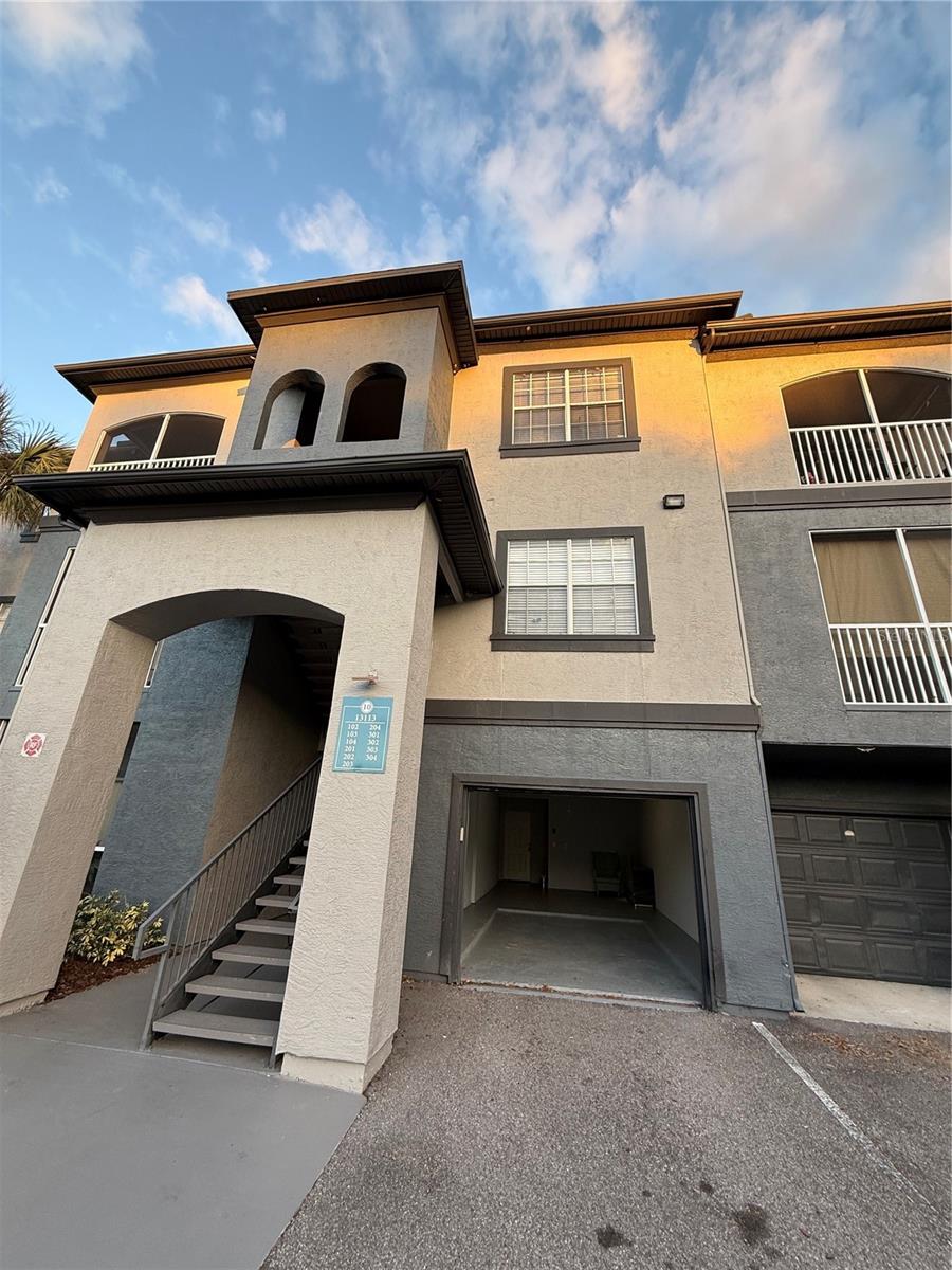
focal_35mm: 14
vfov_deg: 102.1
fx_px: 513
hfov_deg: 85.7
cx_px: 476
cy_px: 635
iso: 50
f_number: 2.2
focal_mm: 2.22
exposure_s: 1/99
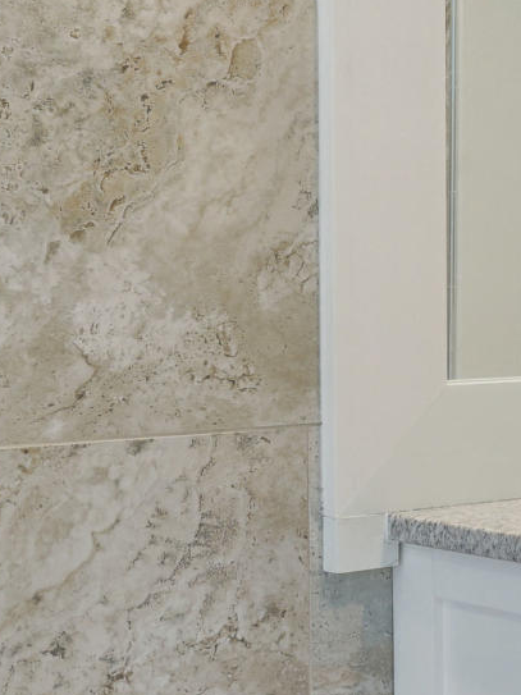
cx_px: 887
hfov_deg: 15.4
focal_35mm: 85
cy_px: 282
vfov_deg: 23.0
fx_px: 1706
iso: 200
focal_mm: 16
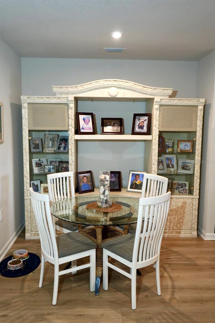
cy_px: 162
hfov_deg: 43.6
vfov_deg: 61.9
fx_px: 268
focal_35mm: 30
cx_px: 108
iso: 1600
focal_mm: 30
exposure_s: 1/160
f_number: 4
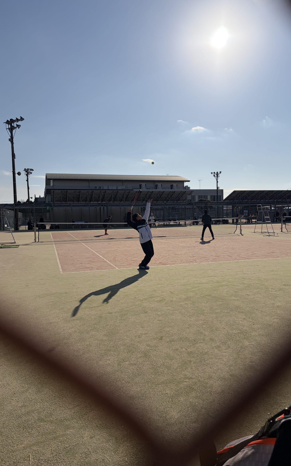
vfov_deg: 66.5
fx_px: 355
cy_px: 234
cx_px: 166
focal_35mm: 28
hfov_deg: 44.4
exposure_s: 1/14493
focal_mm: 5.96
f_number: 1.6
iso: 50
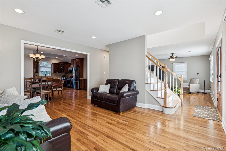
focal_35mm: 16
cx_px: 113
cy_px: 76
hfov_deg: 96.7
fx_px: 100
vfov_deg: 73.7
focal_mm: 16
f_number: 8
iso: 125
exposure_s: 1/8
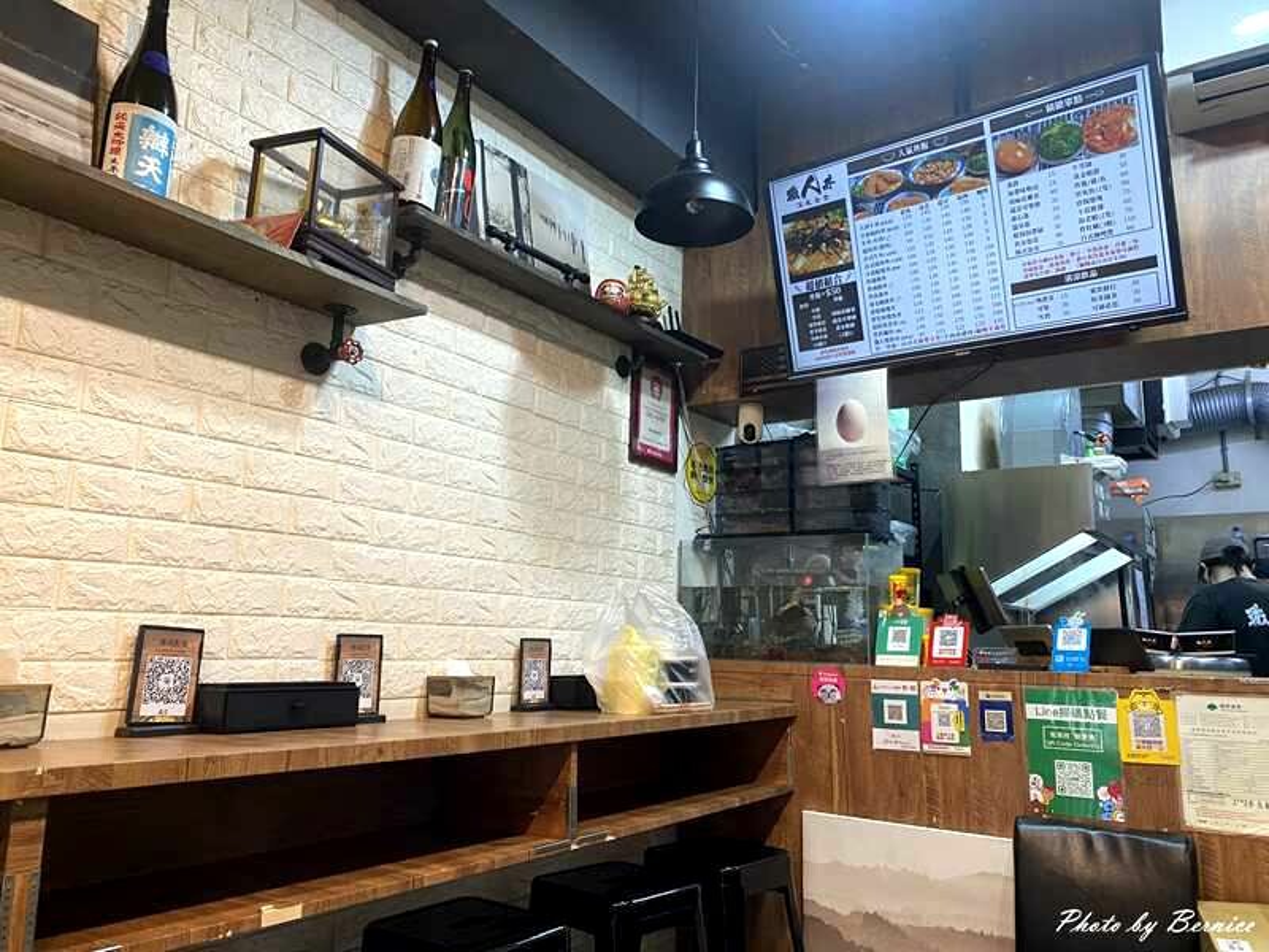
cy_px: 476
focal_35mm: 26
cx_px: 634
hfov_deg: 67.3
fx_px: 953
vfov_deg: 53.1
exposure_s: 1/60
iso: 125
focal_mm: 4.25
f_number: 1.8
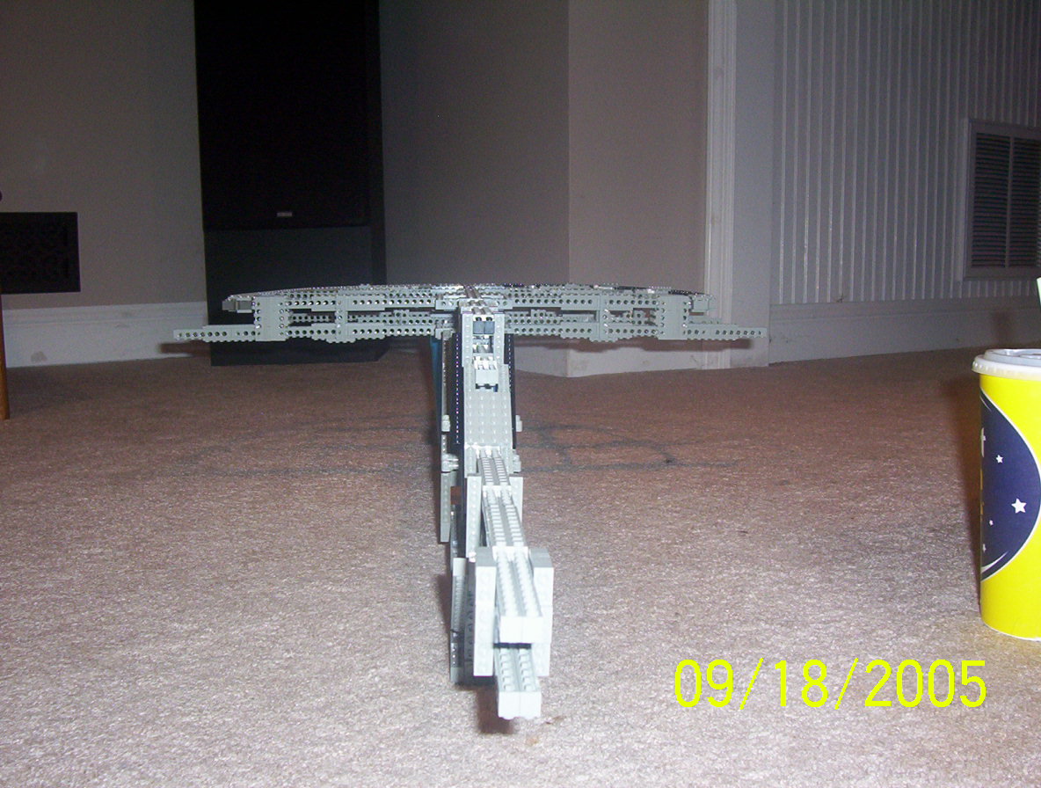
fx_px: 1297
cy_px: 394
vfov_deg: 33.8
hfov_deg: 43.7
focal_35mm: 43
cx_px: 520
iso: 140
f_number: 2.73
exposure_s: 1/60
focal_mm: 5.77
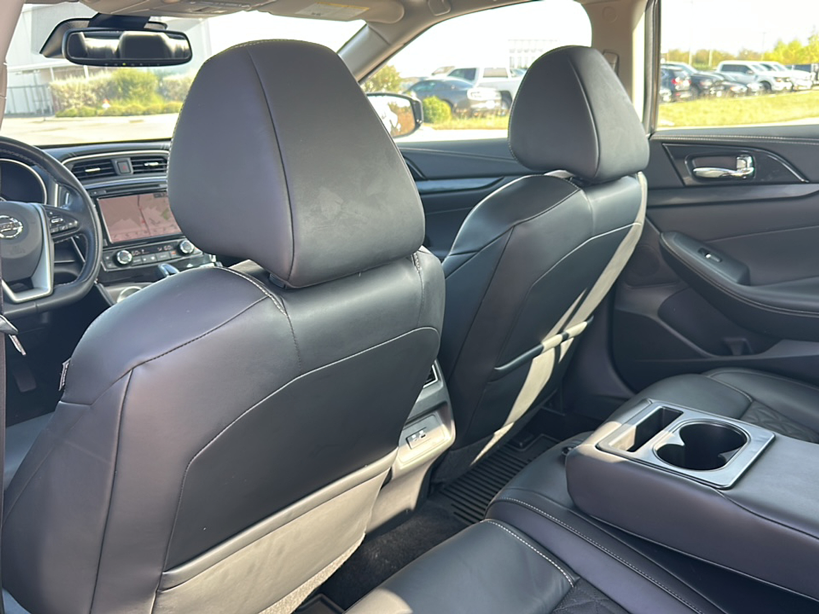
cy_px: 307
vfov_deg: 54.9
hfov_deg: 69.4
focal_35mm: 25
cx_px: 410
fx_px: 591
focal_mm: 6.86
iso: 100
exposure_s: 1/213
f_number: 1.78
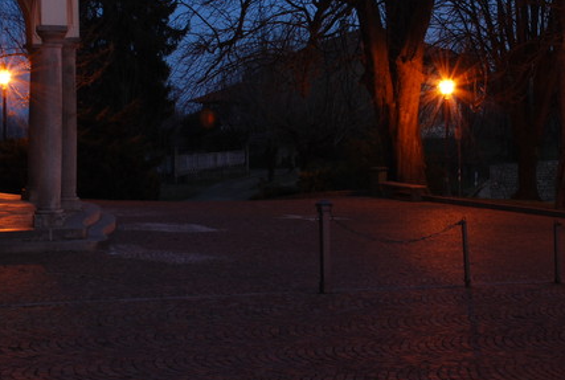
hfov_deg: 27.6
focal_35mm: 73
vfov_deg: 18.7
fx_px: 1149
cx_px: 336
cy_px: 99
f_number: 18
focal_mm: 26
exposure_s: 5
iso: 200
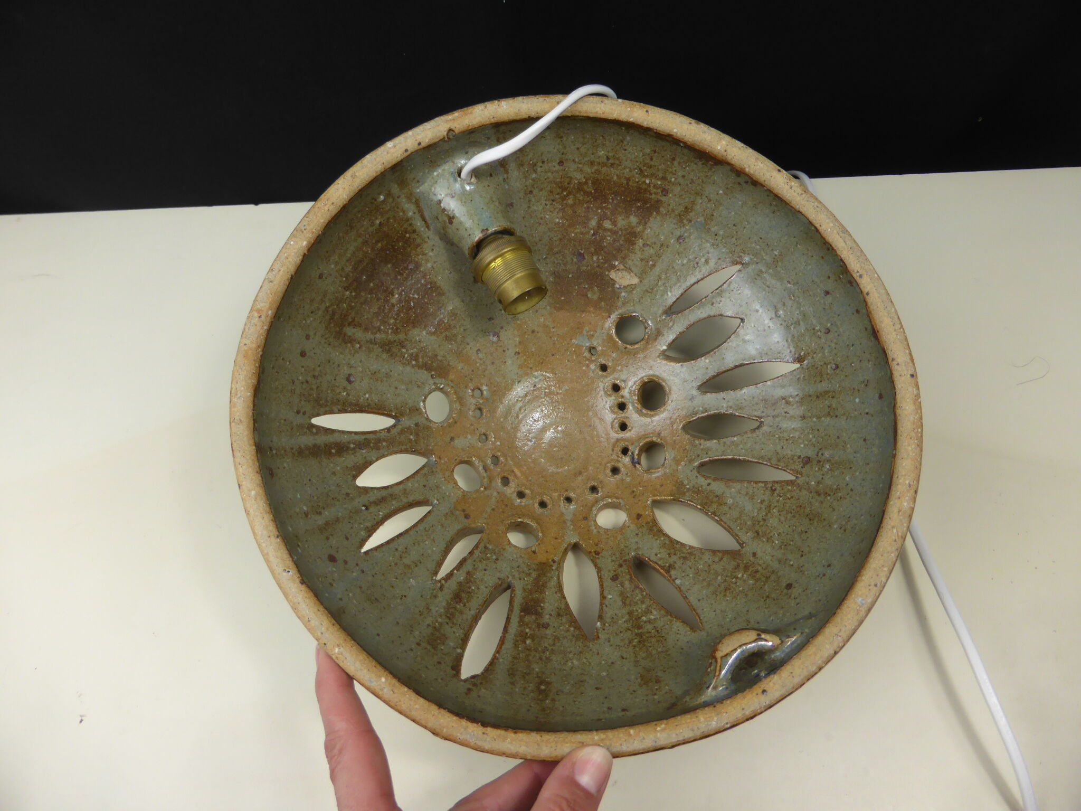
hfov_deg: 71.6
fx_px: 749
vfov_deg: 56.8
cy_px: 406
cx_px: 540
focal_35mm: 24
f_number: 3.3
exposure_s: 1/60
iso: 125
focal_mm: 4.3
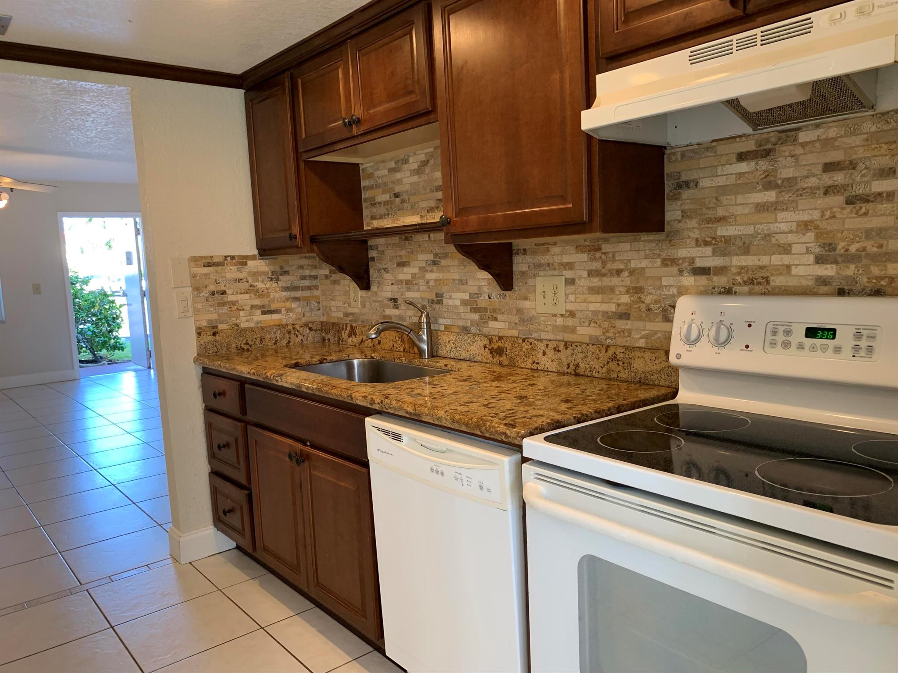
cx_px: 449
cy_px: 336
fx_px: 674
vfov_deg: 53.1
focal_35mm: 26
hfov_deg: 67.3
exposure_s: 1/60
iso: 100
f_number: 1.8
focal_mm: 4.25
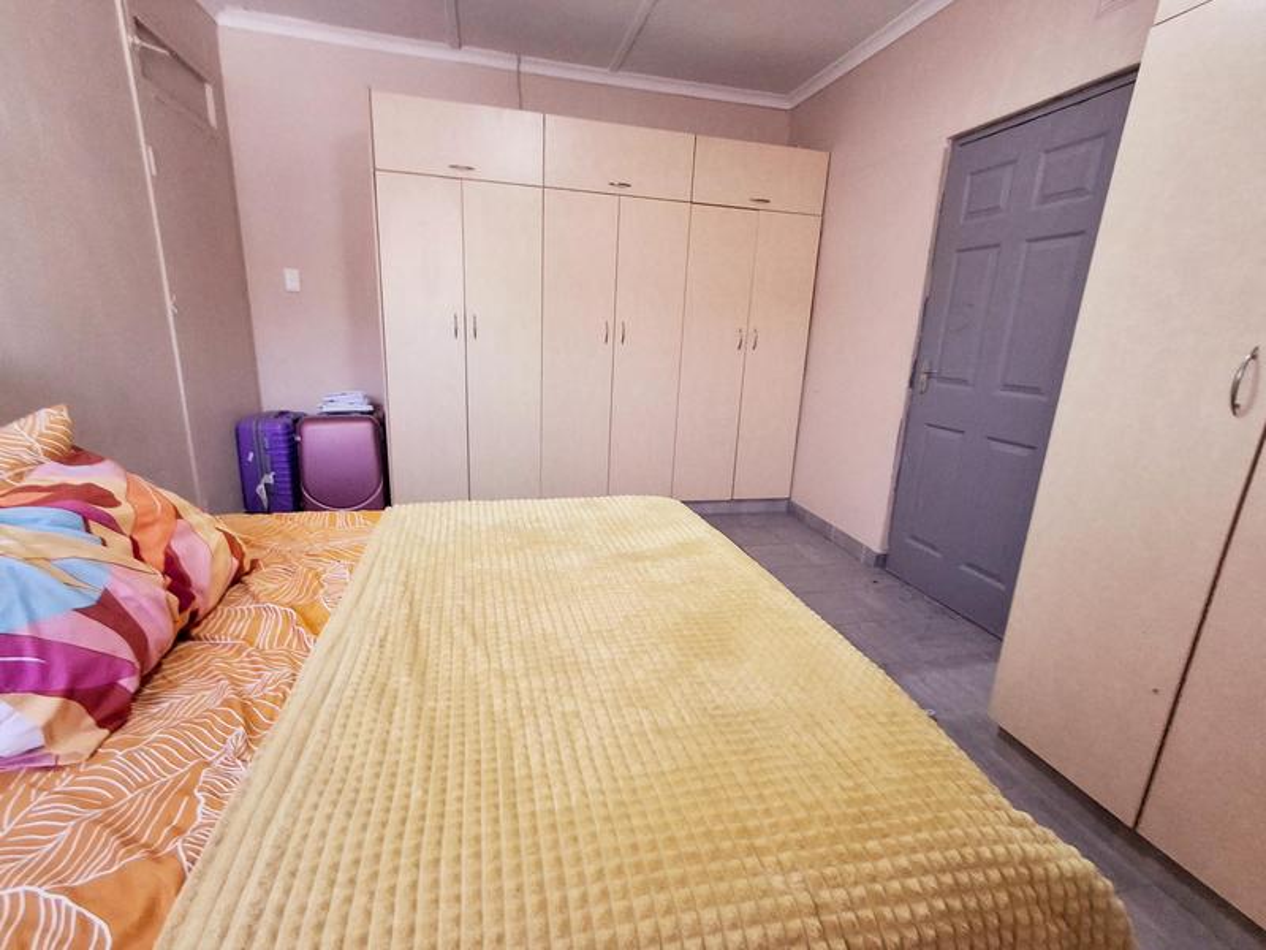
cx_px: 633
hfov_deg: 94.5
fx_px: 585
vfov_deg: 78.1
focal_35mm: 16
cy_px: 475
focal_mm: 1.64
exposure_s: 1/33
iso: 200
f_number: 2.2
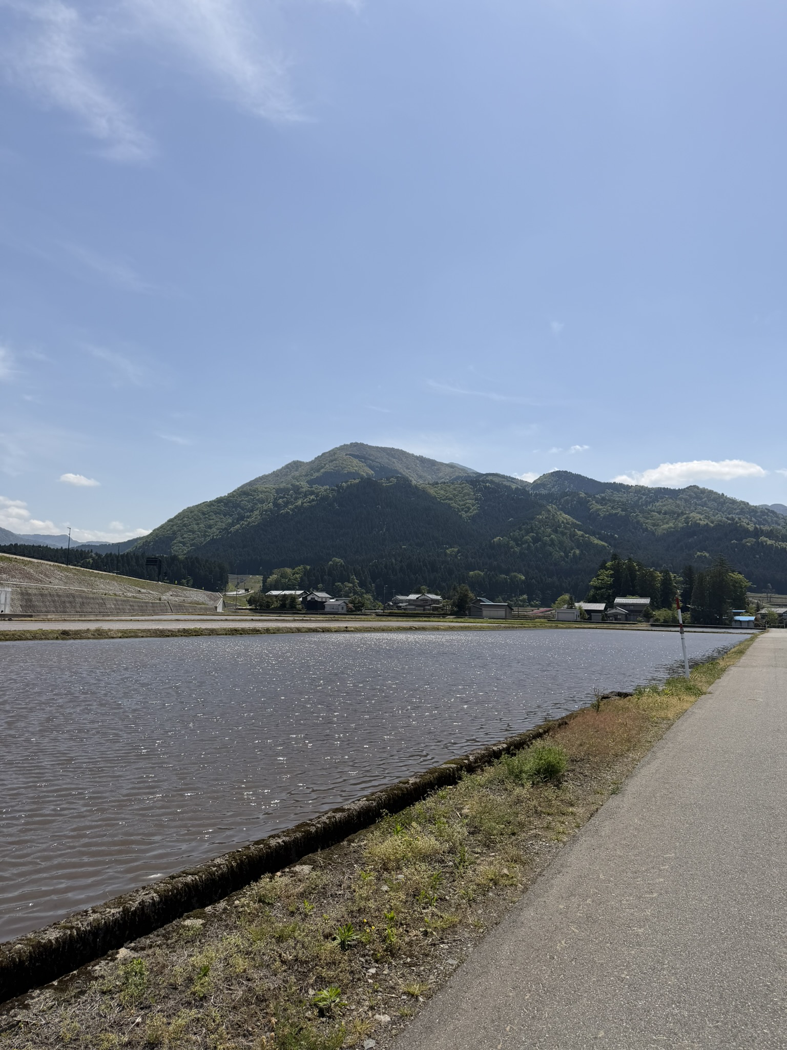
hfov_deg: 56.8
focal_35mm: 24
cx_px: 394
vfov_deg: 71.6
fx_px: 728
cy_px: 525
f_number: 1.78
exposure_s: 1/7353
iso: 80
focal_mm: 6.76
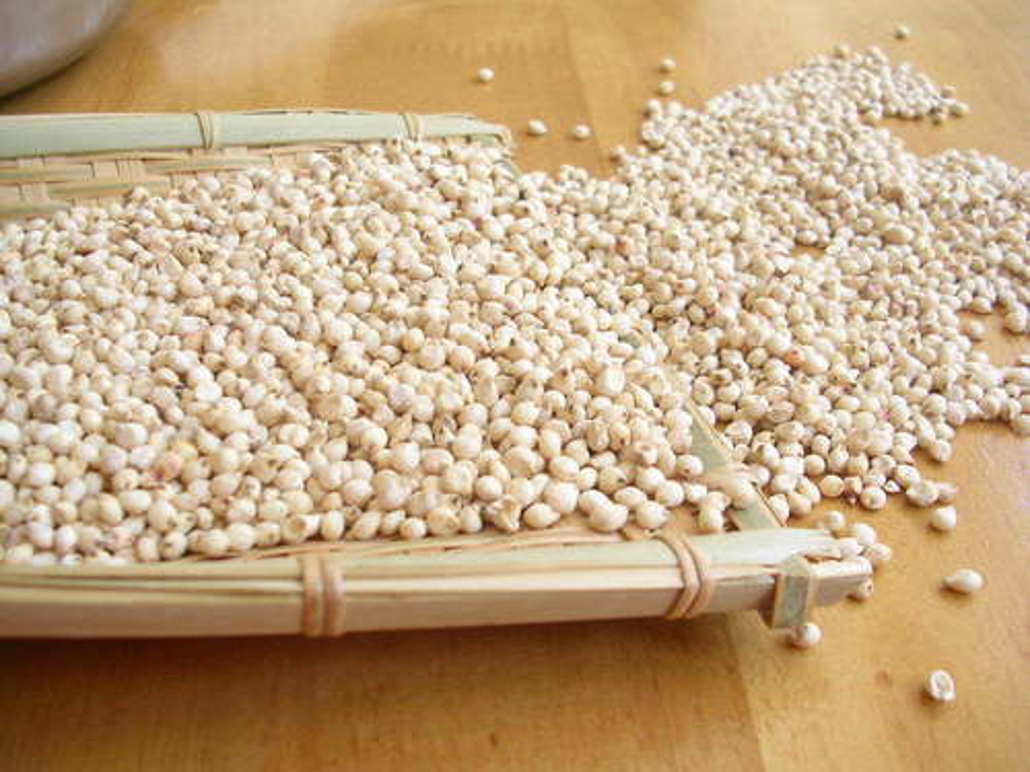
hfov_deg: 49.0
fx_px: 1131
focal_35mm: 38
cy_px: 386
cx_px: 515
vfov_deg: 37.7
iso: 50
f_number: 2.8
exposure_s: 1/40.5
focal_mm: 5.8
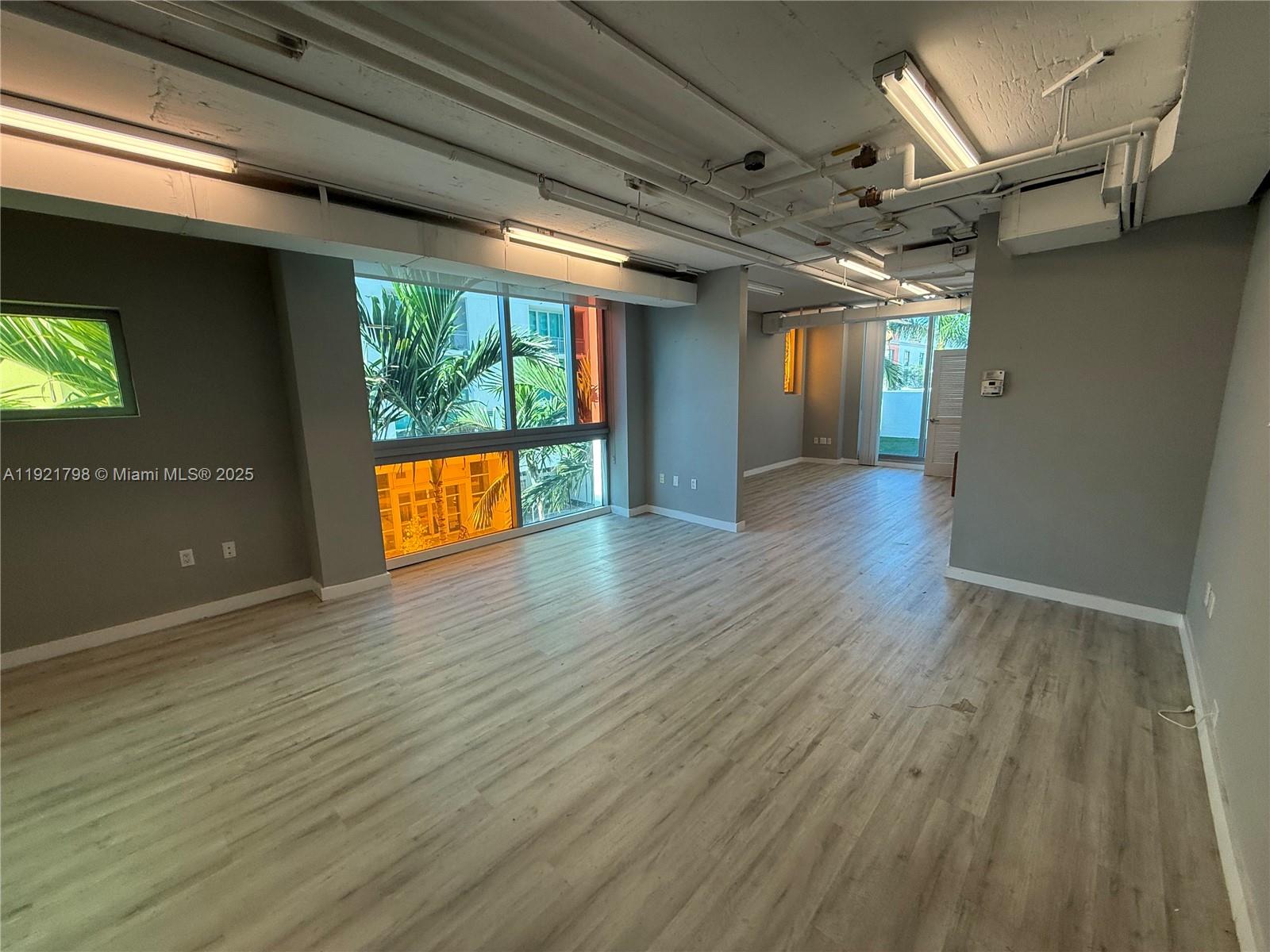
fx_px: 514
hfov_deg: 102.1
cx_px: 635
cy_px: 476
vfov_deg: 85.7
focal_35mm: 14
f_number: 2.2
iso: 64
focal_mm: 2.22
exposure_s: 1/143
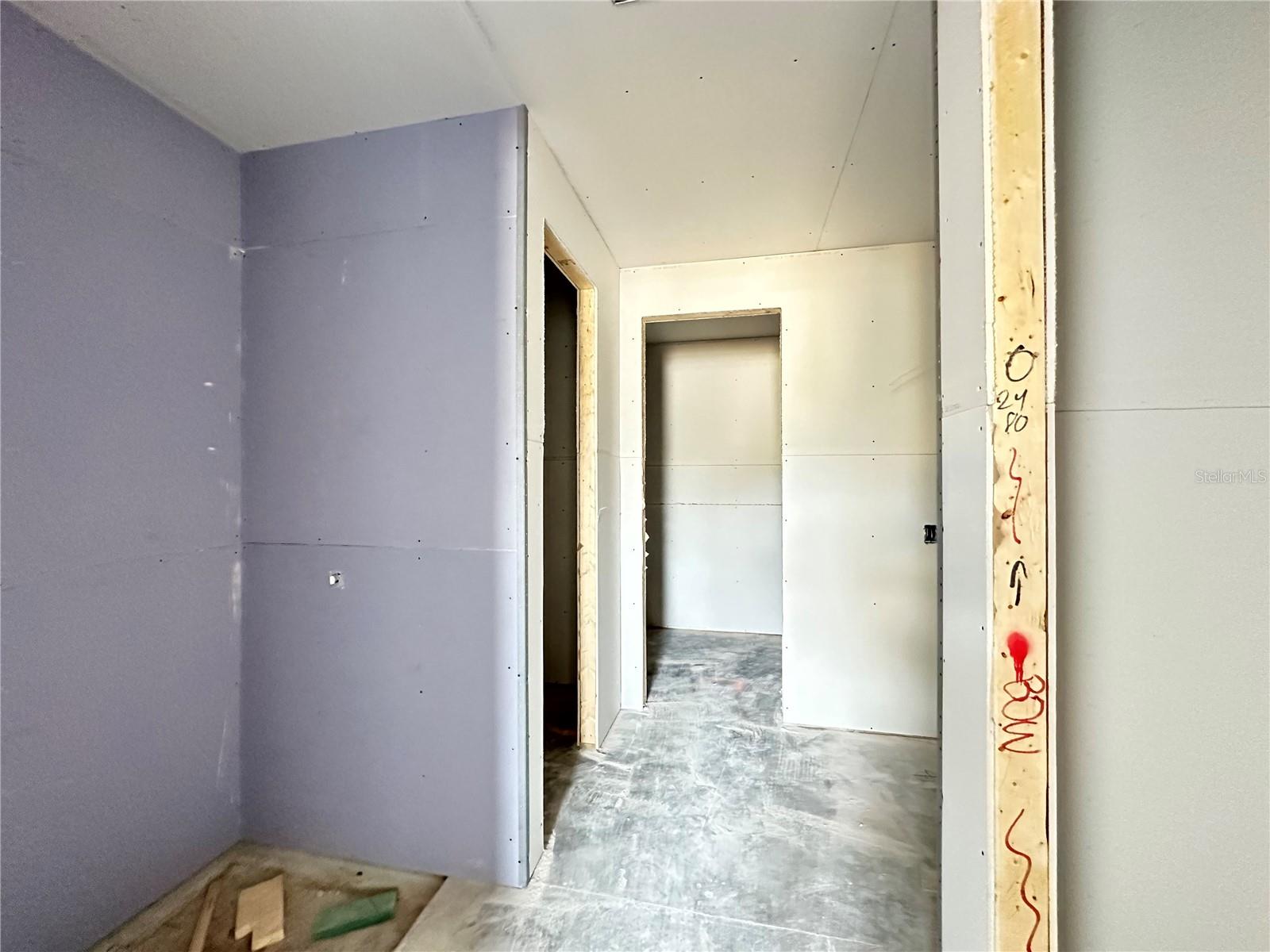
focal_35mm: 14
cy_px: 476
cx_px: 635
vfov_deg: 85.7
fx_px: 514
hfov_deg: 102.1
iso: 1250
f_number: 2.2
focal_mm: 2.22
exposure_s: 1/41
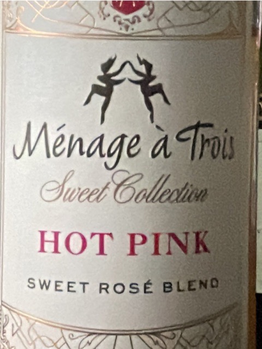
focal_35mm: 30
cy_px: 174
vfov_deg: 60.0
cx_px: 131
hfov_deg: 46.8
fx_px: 303
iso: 1250
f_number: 2.4
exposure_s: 1/40
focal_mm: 1.54
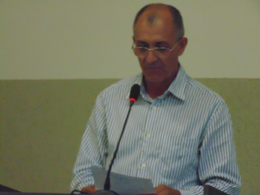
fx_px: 1773
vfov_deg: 6.3
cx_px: 130
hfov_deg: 8.4
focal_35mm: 236
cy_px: 98
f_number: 5.6
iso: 800
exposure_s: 1/60
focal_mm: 42.3
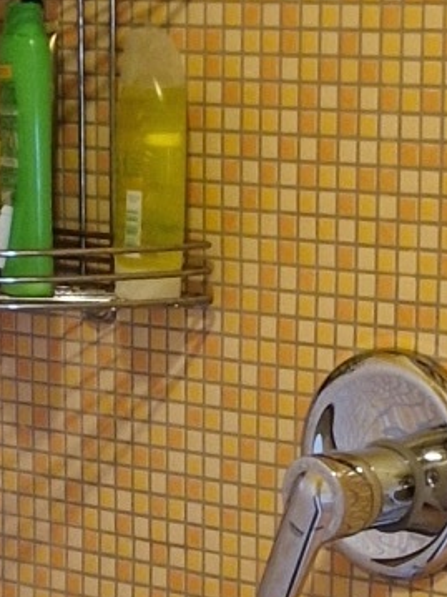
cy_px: 567
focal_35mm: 164
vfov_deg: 11.9
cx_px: 256
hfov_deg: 9.0
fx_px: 2825
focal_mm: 6.4
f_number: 1.8
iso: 800
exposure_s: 1/50
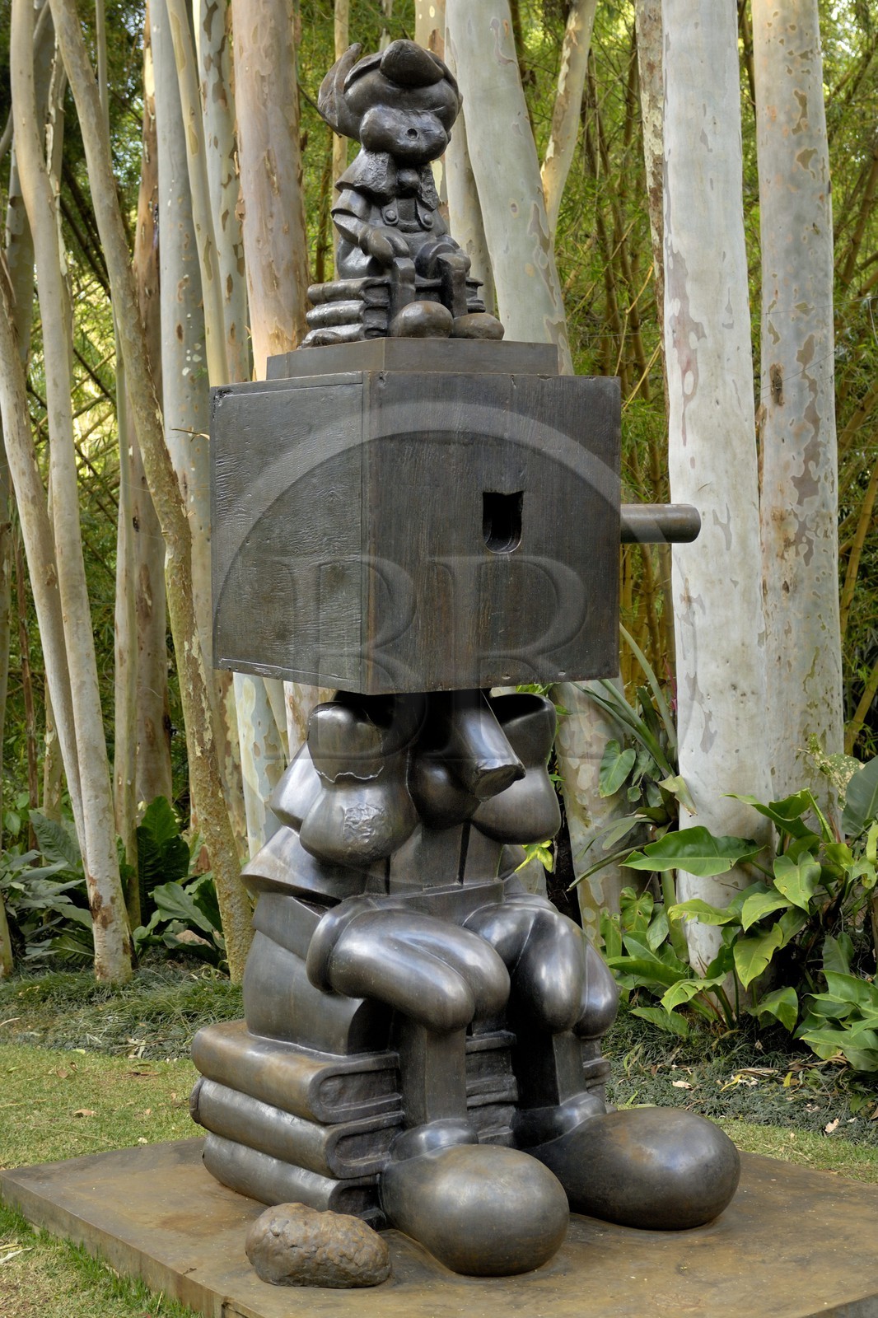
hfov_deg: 28.9
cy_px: 659
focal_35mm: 46
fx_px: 1702
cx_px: 439
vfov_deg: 42.3
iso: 100
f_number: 3.5
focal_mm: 31
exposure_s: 1/50
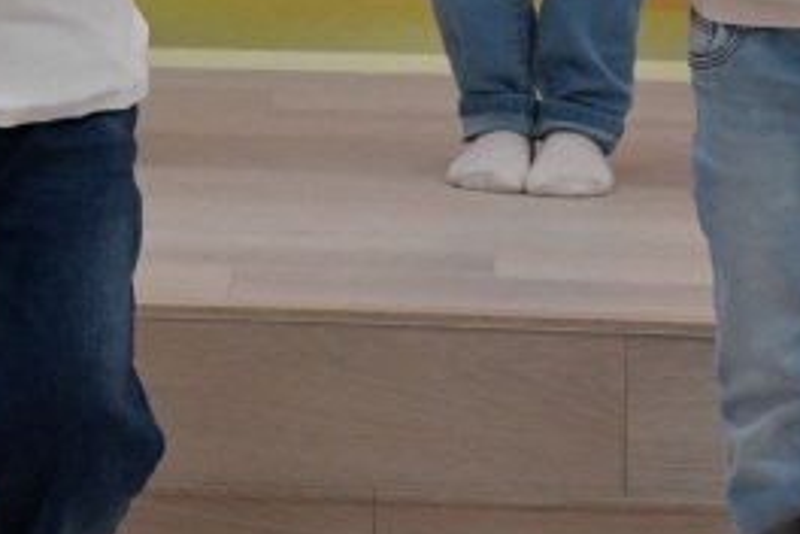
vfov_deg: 4.6
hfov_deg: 6.9
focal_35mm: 296
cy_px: -493
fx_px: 6577
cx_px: -348
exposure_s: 1/160
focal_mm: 60
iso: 2500
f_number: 7.1
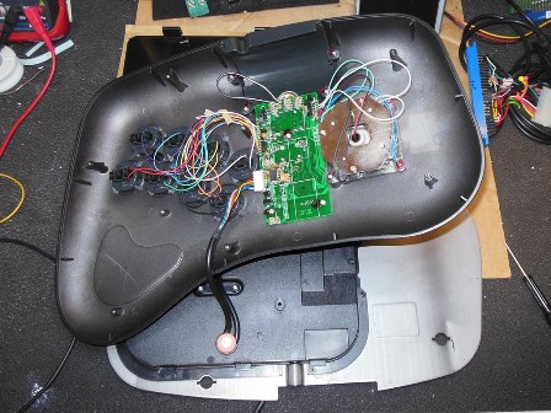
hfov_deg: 69.4
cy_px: 206
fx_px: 398
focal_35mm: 25
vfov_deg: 54.9
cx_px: 276
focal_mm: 4.5
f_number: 3.2
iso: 125
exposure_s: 1/30
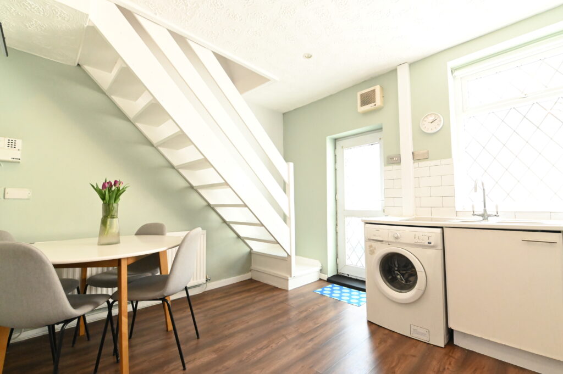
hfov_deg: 100.4
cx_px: 282
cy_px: 187
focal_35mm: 15
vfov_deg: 77.2
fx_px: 234
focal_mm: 15
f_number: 10
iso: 10000
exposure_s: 1/200
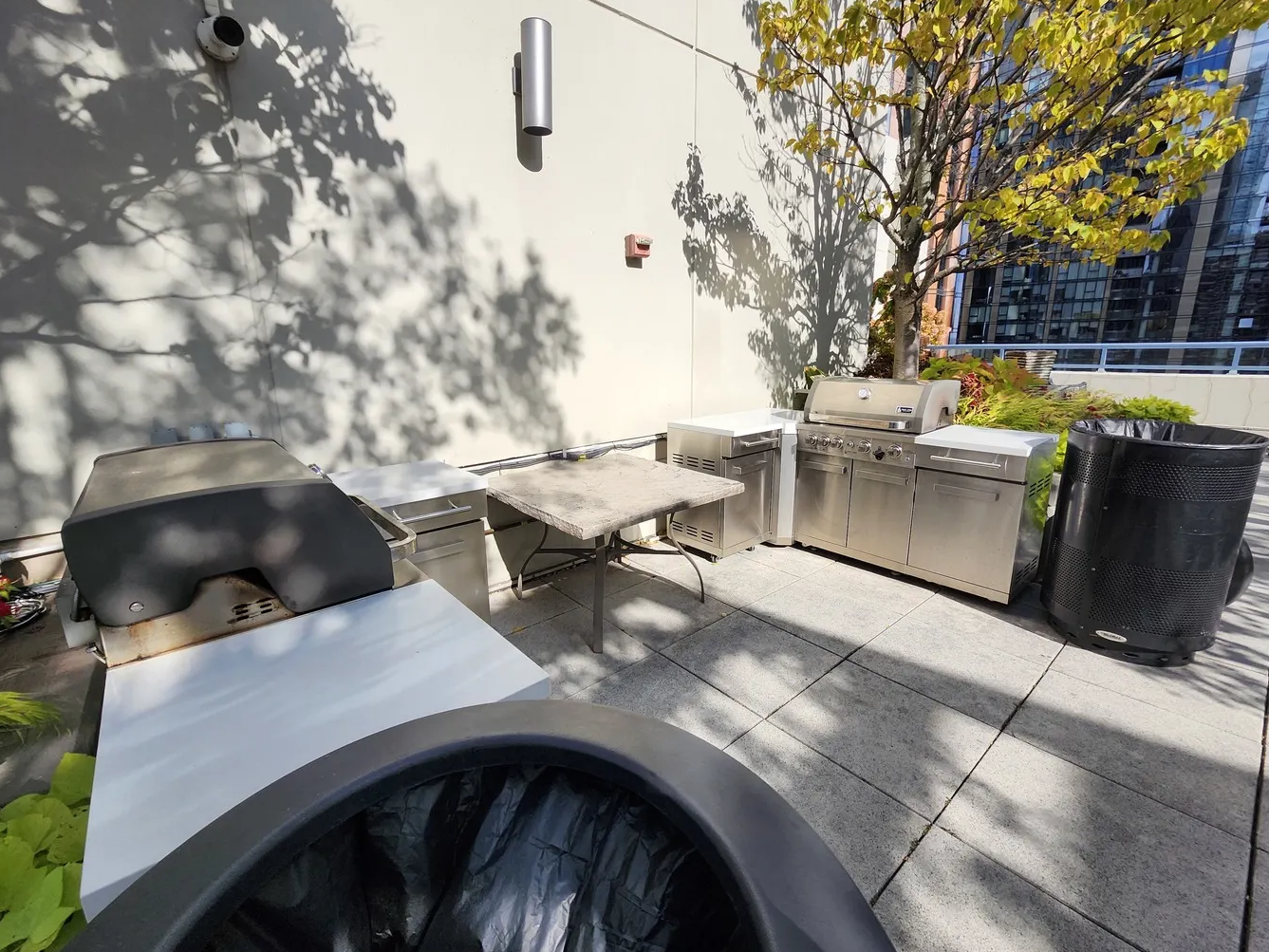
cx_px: 606
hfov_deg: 102.0
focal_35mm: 14
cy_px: 476
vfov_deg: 85.7
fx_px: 513
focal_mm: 1.74
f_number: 2.2
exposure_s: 1/1751
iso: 40
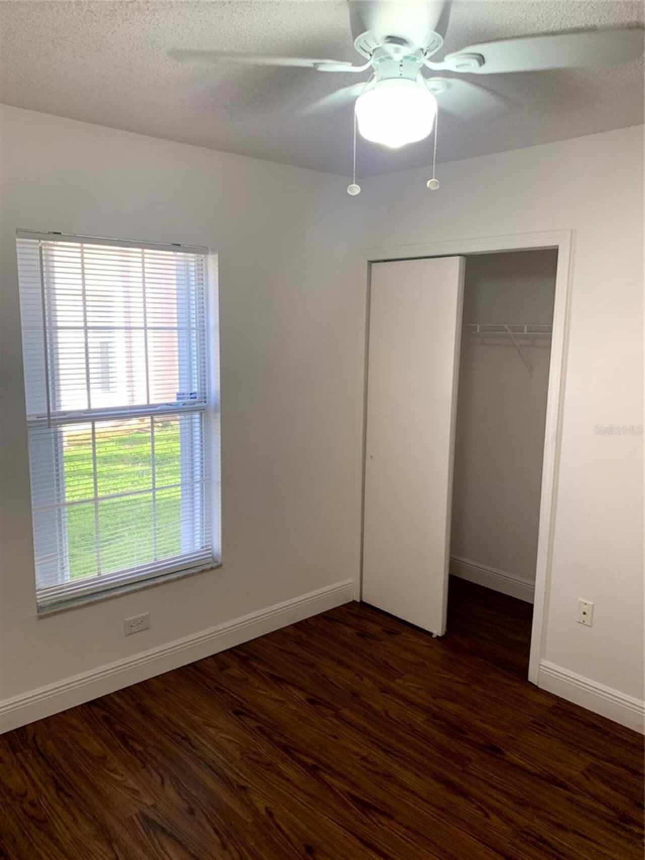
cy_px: 430
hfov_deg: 53.0
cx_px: 322
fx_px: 646
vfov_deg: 67.3
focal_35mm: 26
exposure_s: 1/121
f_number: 1.8
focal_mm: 4.25
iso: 100
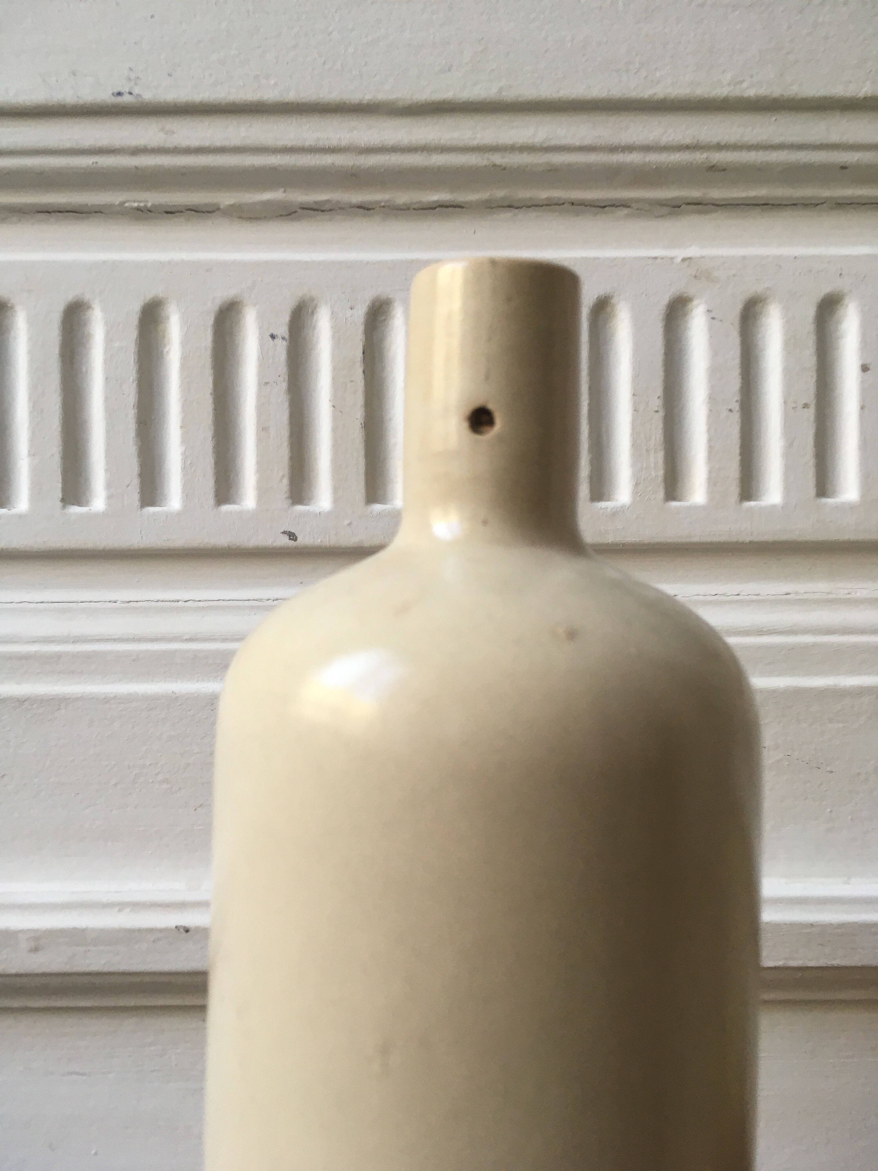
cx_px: 439
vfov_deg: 61.7
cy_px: 586
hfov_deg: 48.2
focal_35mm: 29
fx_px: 981
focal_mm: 4.15
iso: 80
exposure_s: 1/33
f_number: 2.2
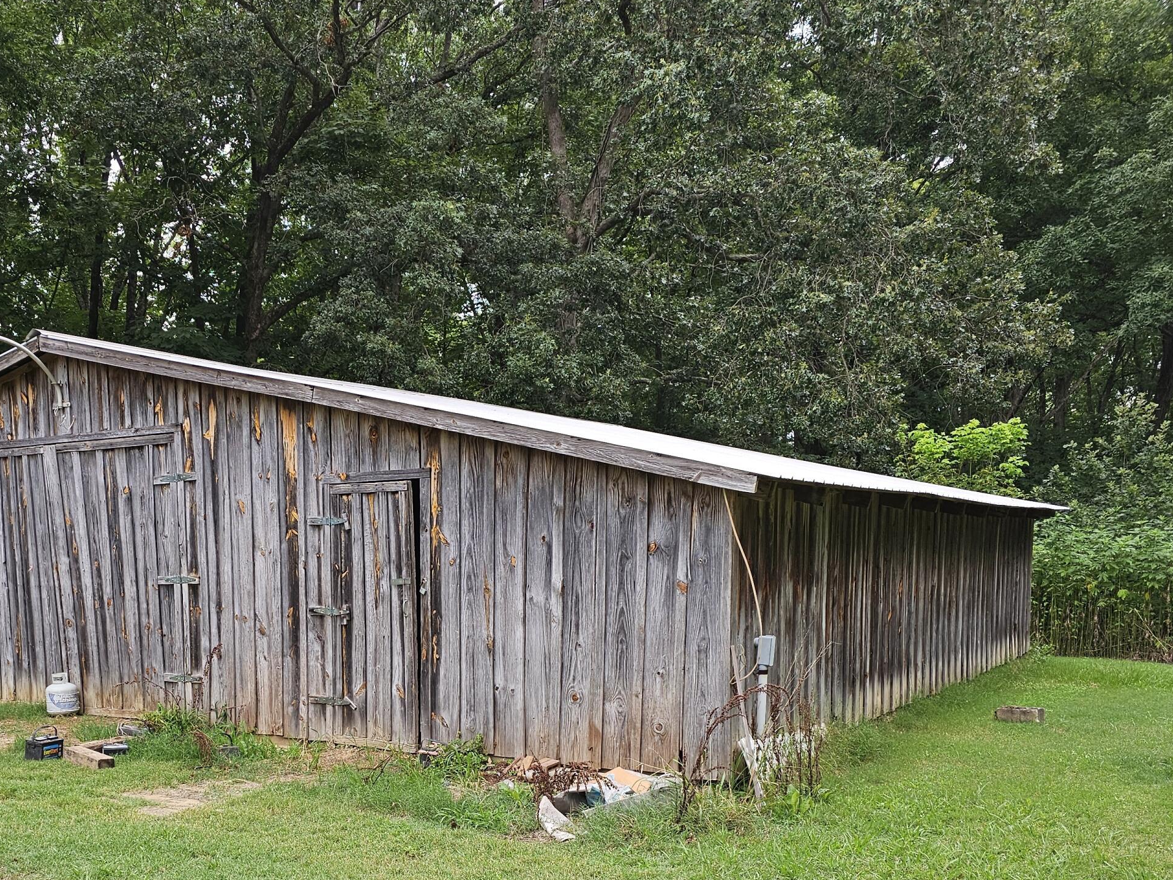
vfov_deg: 38.4
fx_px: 1220
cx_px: 357
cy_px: 681
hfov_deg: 50.1
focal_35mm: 36
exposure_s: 1/207
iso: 20
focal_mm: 6.3
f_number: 1.7
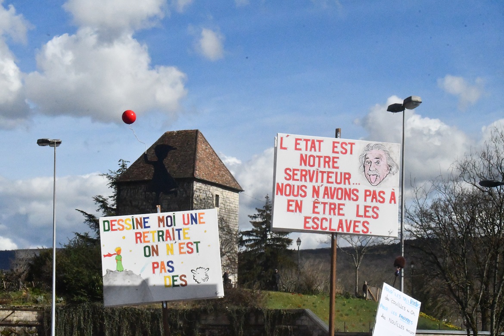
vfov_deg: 16.7
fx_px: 1148
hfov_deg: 24.8
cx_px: 252
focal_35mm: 82
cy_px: 168
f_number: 36
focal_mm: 55
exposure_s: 1/8000
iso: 16000
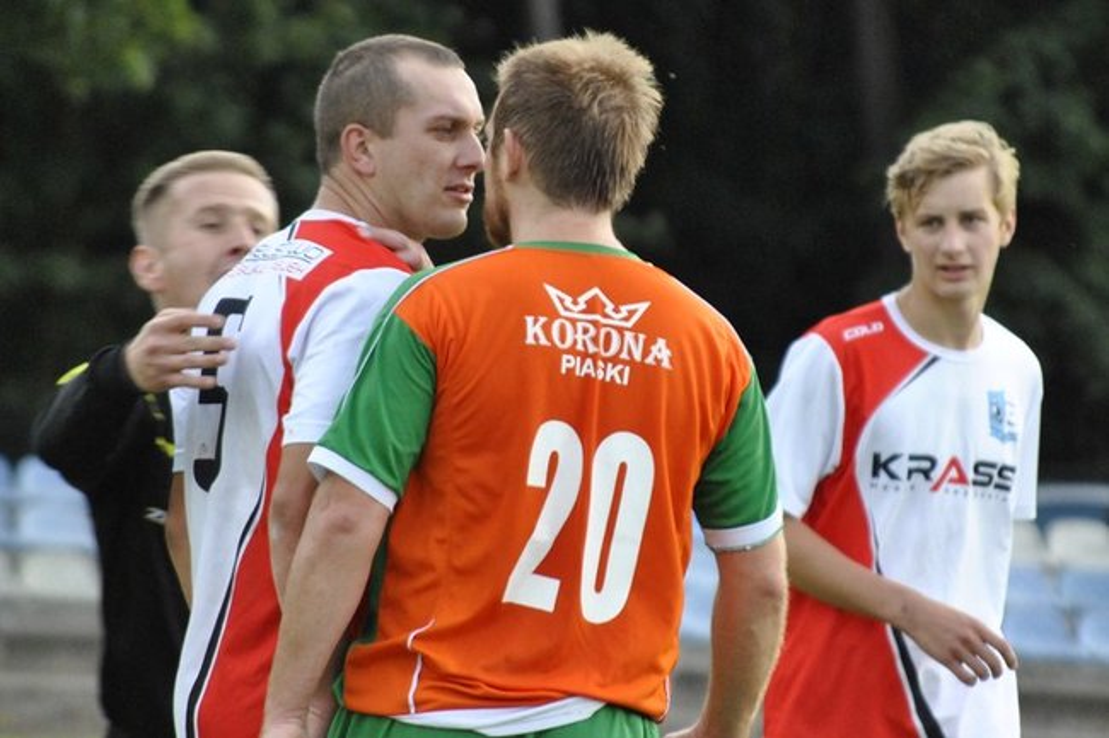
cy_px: 369
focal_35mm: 300
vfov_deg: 4.6
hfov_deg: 6.9
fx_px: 9239
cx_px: 554
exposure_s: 1/250
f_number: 5.6
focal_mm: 200
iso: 800
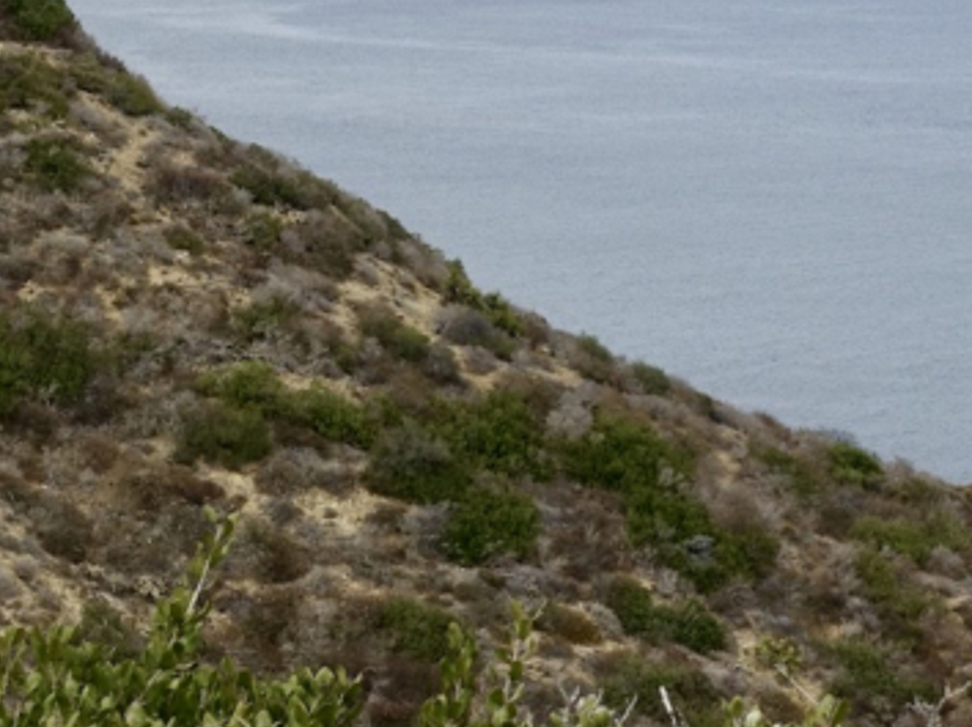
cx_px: 478
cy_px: -21
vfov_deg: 7.5
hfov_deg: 10.1
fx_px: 5500
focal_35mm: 196
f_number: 5.6
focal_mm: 25.7
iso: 125
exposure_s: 1/500
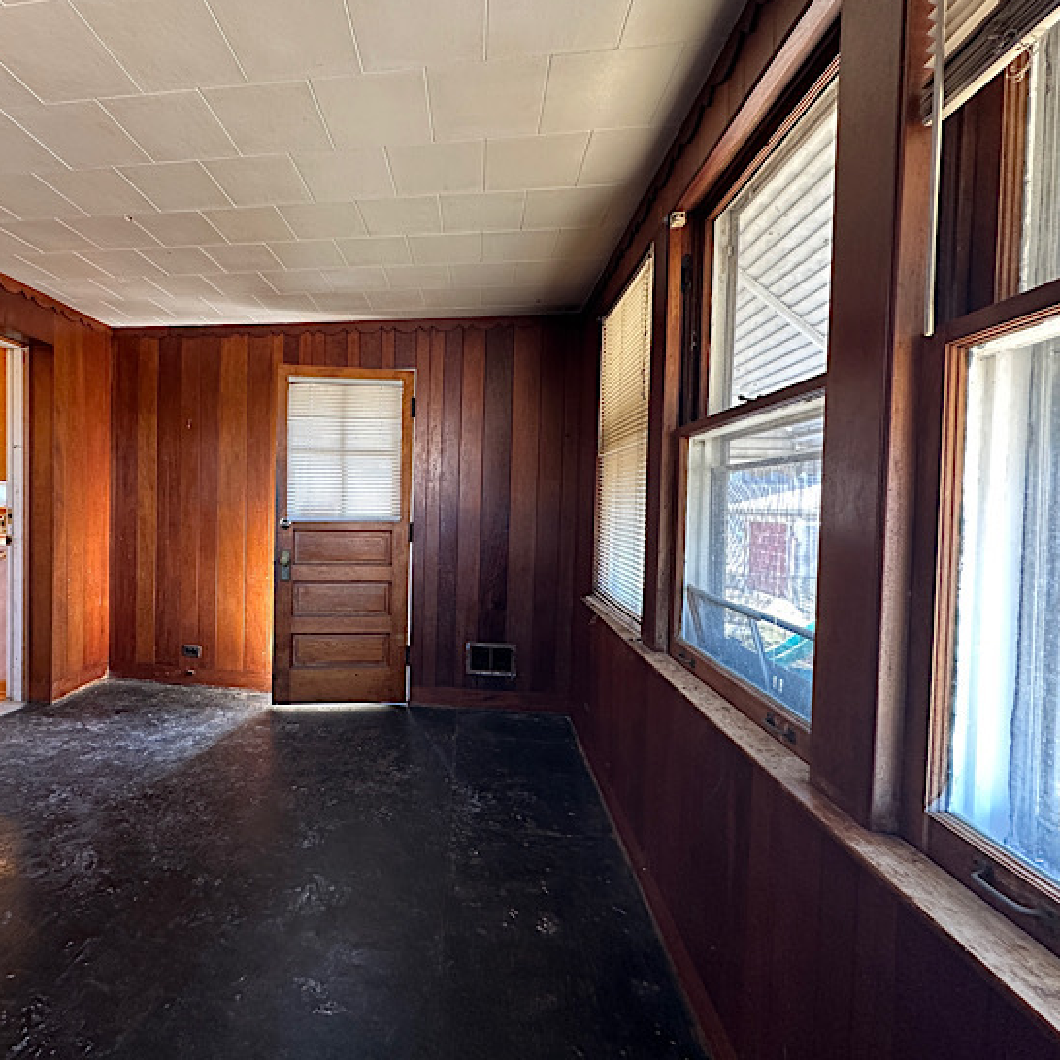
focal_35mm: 17
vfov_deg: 84.0
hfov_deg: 81.8
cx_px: 377
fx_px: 589
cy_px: 519
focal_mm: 2.22
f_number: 2.2
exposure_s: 1/60
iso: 160
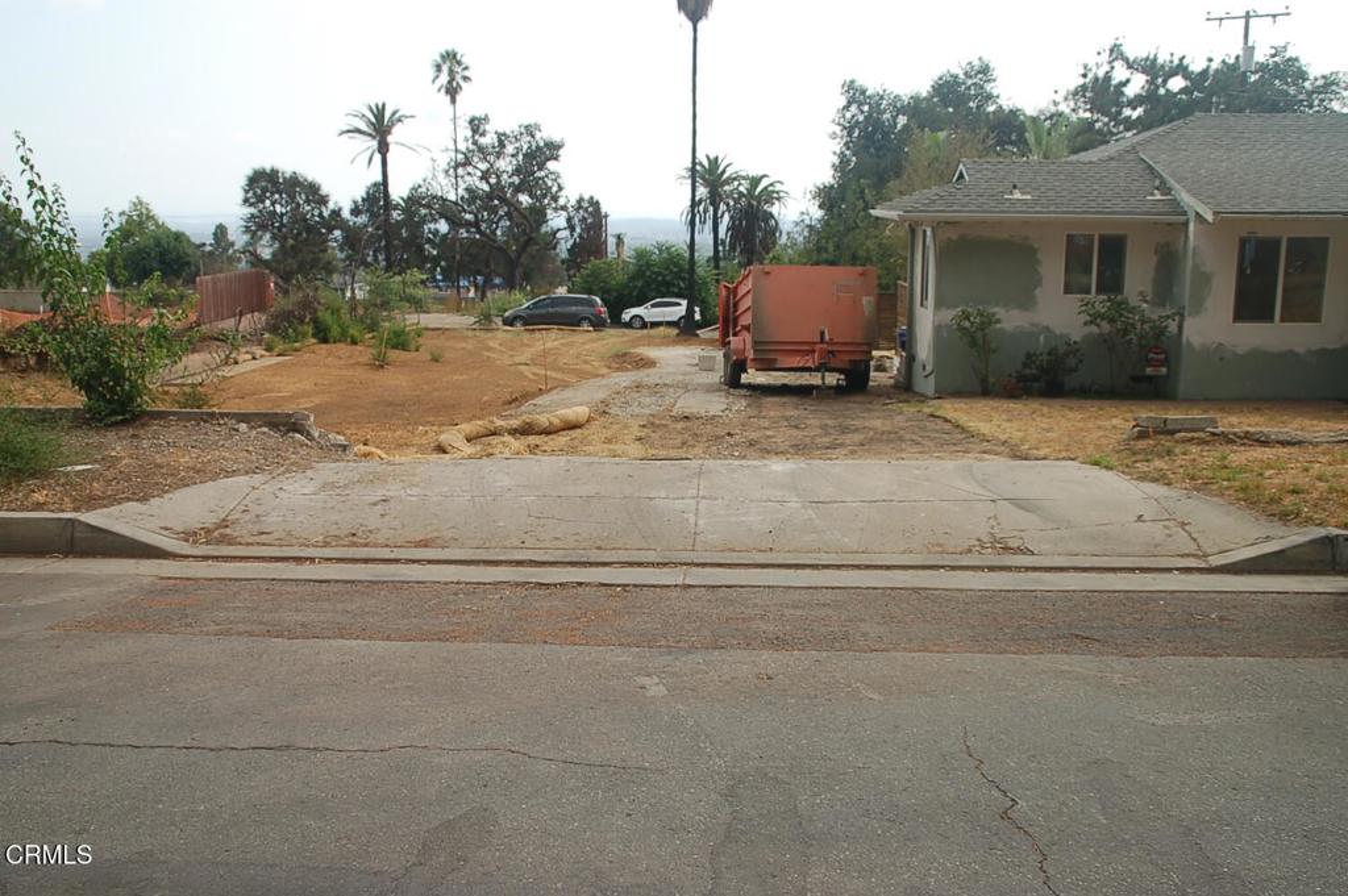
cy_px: 448
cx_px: 674
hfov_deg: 51.3
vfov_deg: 35.4
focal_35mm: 38
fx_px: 1403
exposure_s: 1/250
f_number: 8
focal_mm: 25
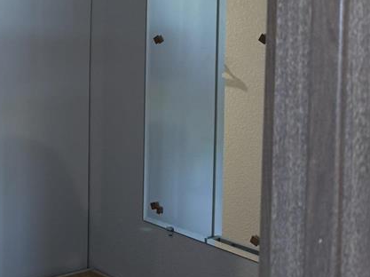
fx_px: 630
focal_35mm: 59
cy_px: 25
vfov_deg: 24.1
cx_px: -83
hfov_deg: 28.2
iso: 100
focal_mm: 6.76
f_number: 1.78
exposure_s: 1/60
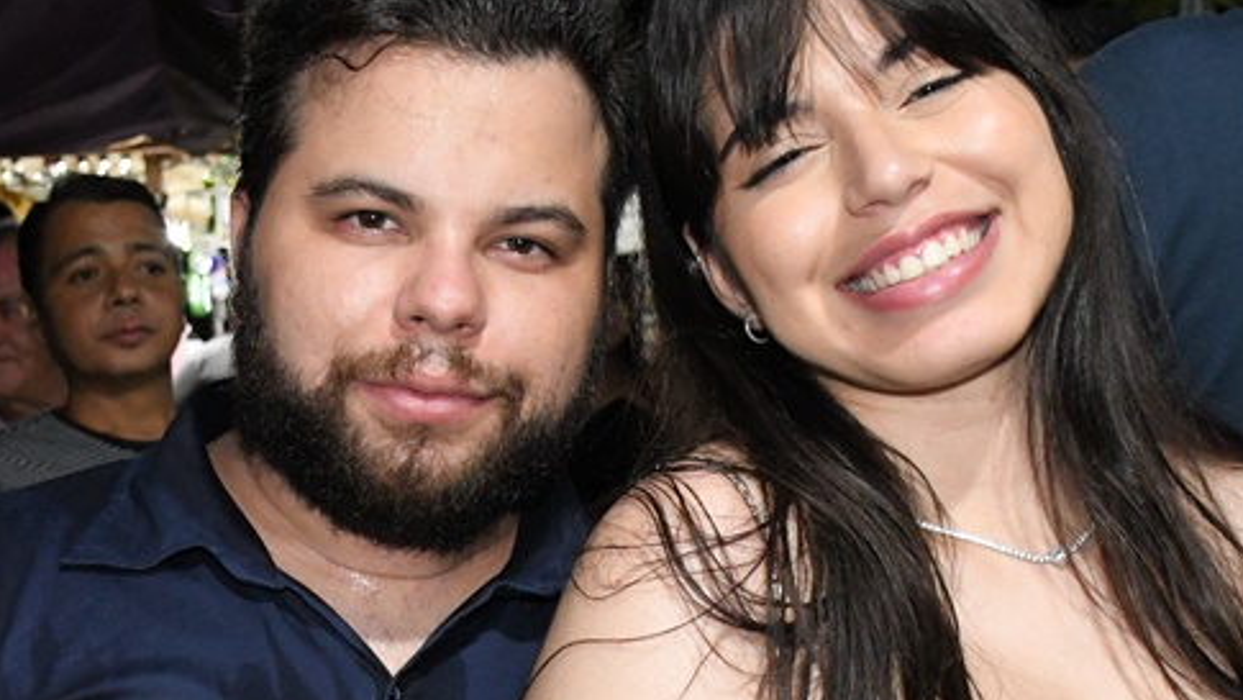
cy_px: 615
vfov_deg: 17.0
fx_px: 2308
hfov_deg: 30.1
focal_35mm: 70
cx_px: 577
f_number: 6.3
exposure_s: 1/250
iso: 8000
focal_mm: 24
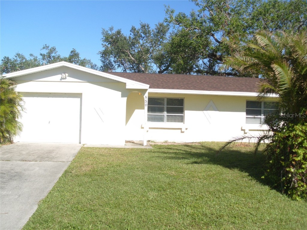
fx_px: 310
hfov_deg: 52.6
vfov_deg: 40.7
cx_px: 154
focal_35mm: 35
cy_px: 115
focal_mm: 7.8
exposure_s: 1/2000
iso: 80
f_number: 2.8
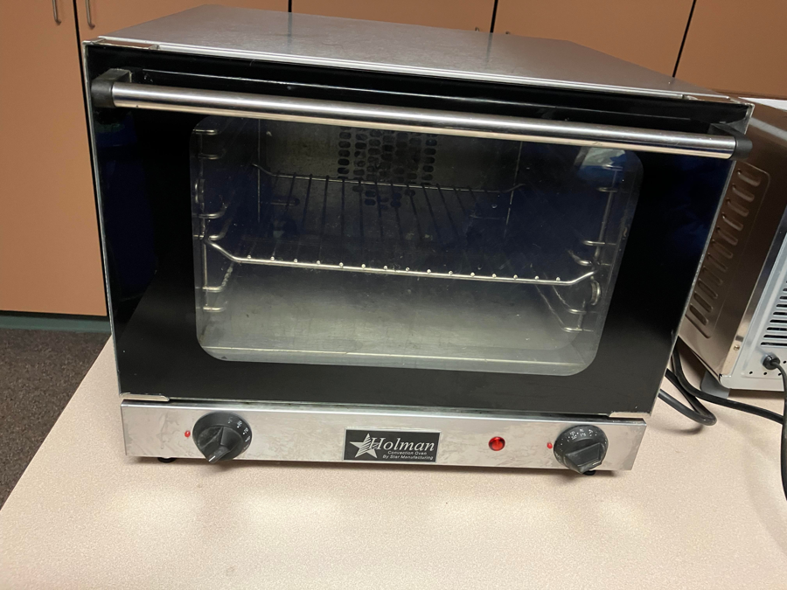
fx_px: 637
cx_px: 394
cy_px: 295
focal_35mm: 28
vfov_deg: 49.7
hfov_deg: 63.4
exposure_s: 1/30
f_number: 1.8
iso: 320
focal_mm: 3.99
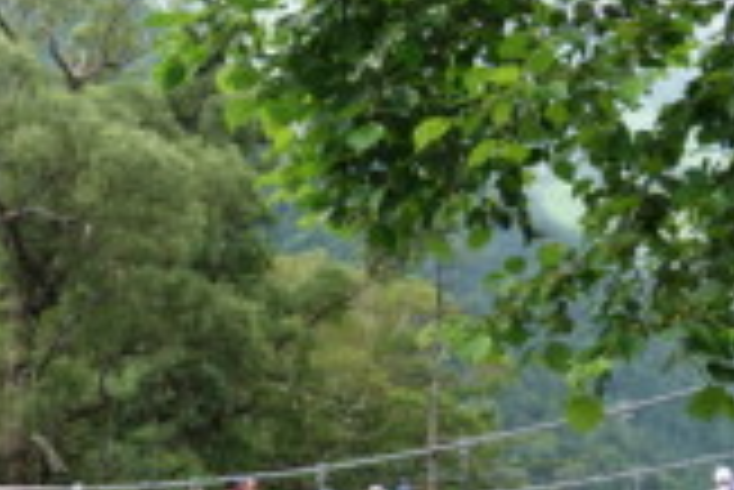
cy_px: 270
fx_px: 2081
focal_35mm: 102
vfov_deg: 13.4
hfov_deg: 19.5
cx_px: 32
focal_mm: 13.56
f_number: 3.5
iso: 125
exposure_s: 1/160
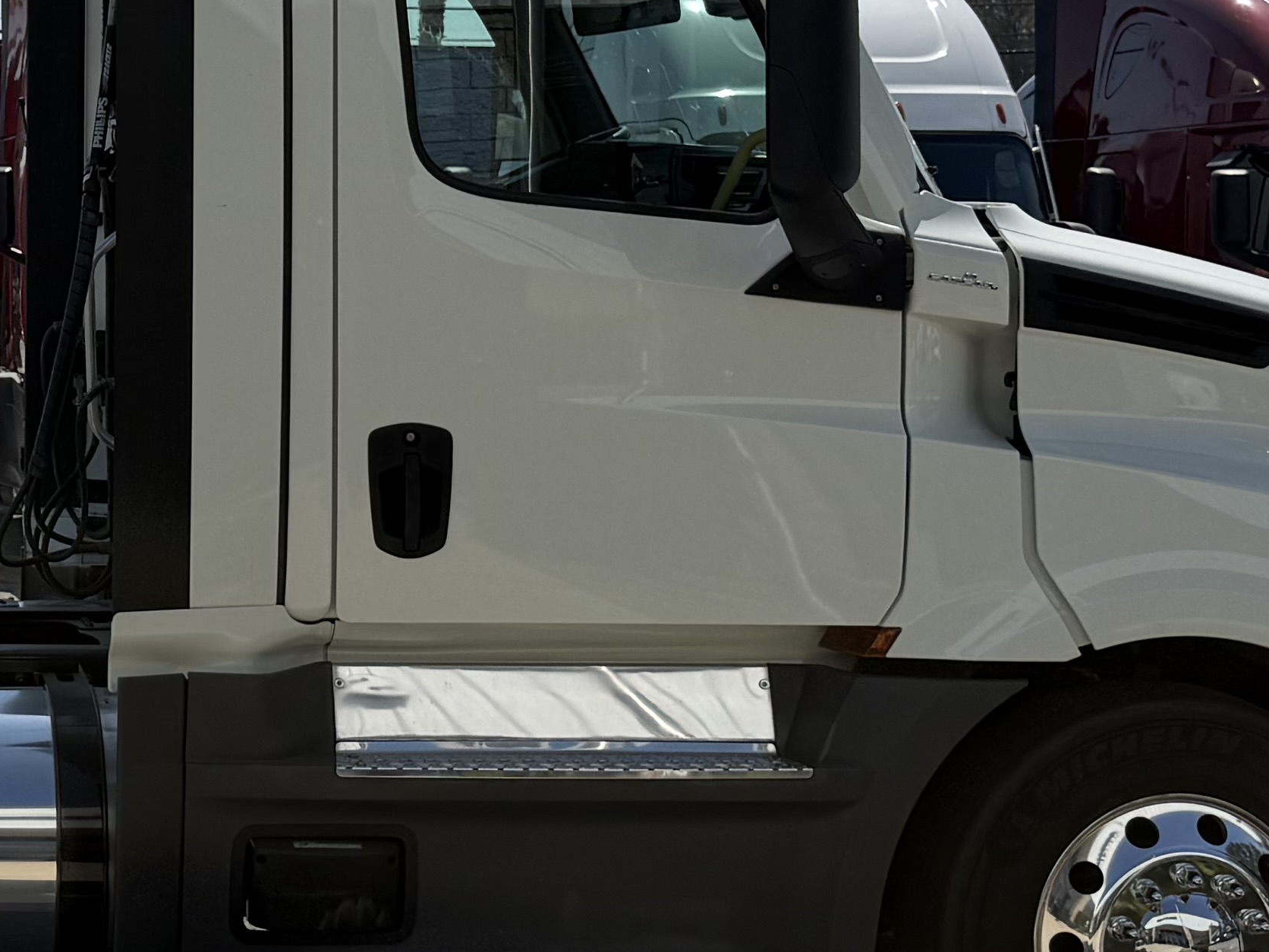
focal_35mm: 82
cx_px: 21
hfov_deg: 22.9
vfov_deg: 17.9
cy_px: 263
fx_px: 3006
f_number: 1.78
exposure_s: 1/8130
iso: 80
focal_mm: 6.76
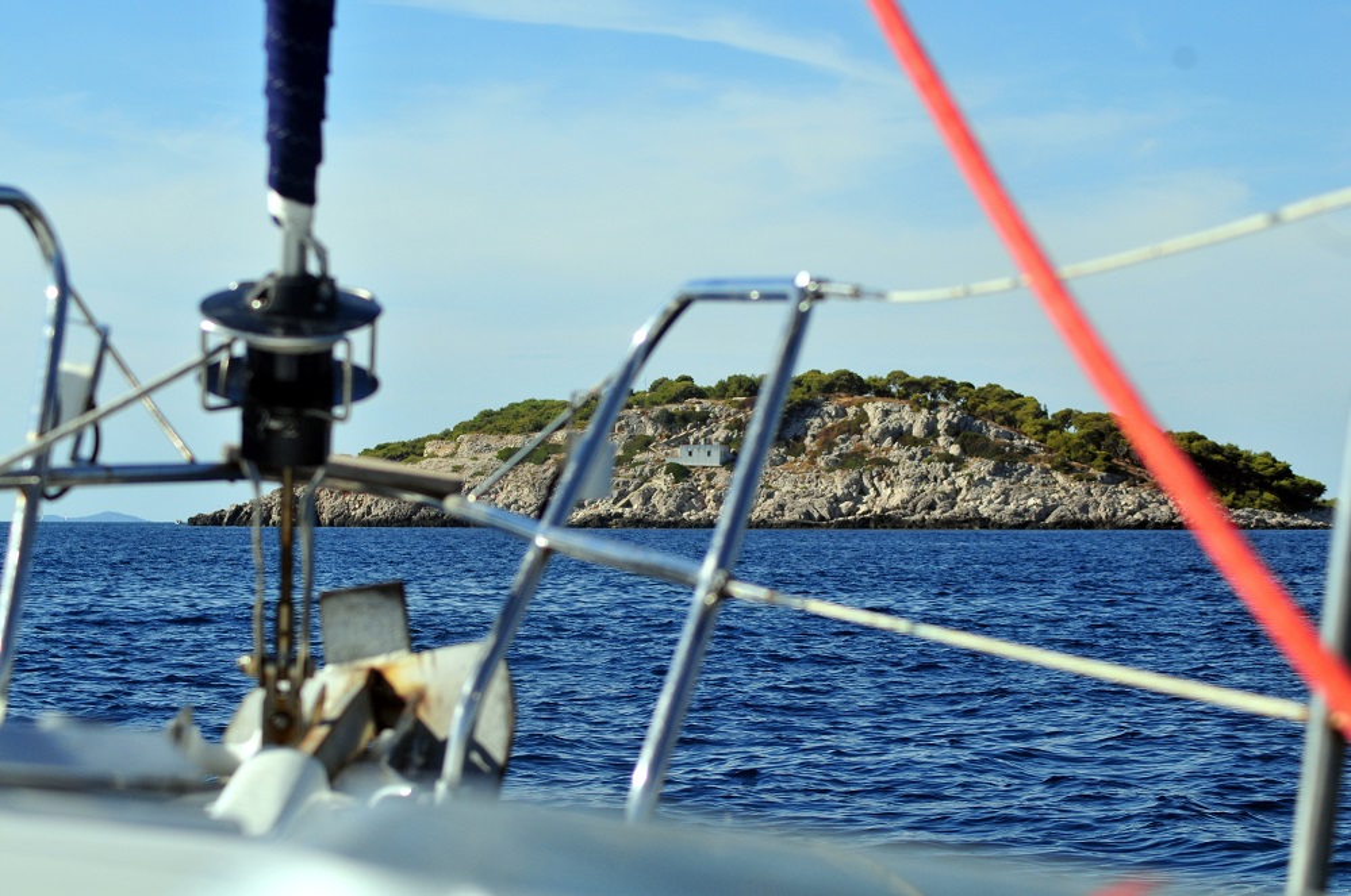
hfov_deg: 19.5
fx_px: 3935
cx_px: 676
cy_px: 448
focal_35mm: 105
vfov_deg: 13.0
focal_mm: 70
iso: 320
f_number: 6.3
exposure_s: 1/1250
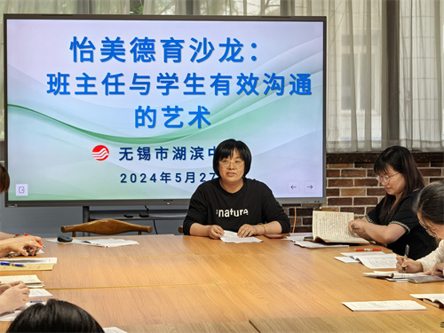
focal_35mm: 101
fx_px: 1295
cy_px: 166
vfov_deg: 14.6
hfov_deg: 19.4
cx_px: 222
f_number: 2.1
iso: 125
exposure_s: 1/100
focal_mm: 15
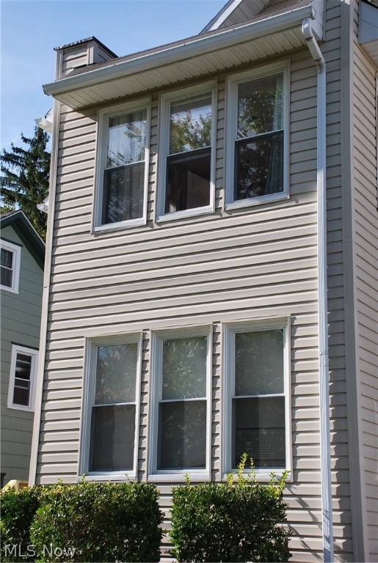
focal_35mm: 57
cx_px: 189
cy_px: 282
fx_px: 894
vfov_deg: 35.0
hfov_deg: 23.9
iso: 100
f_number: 7.1
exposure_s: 1/200
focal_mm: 38
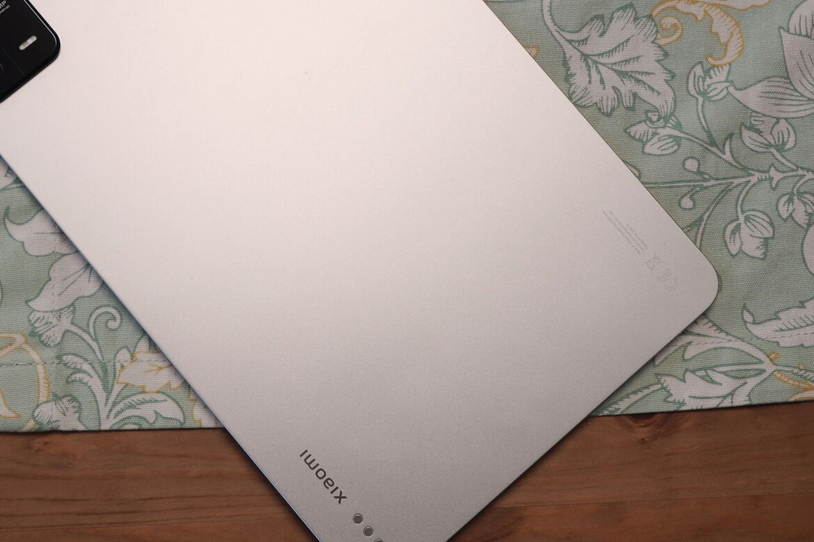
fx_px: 1266
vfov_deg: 24.1
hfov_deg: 35.5
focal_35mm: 56
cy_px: 174
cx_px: 334
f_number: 6.3
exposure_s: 1/160
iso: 640
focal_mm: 34
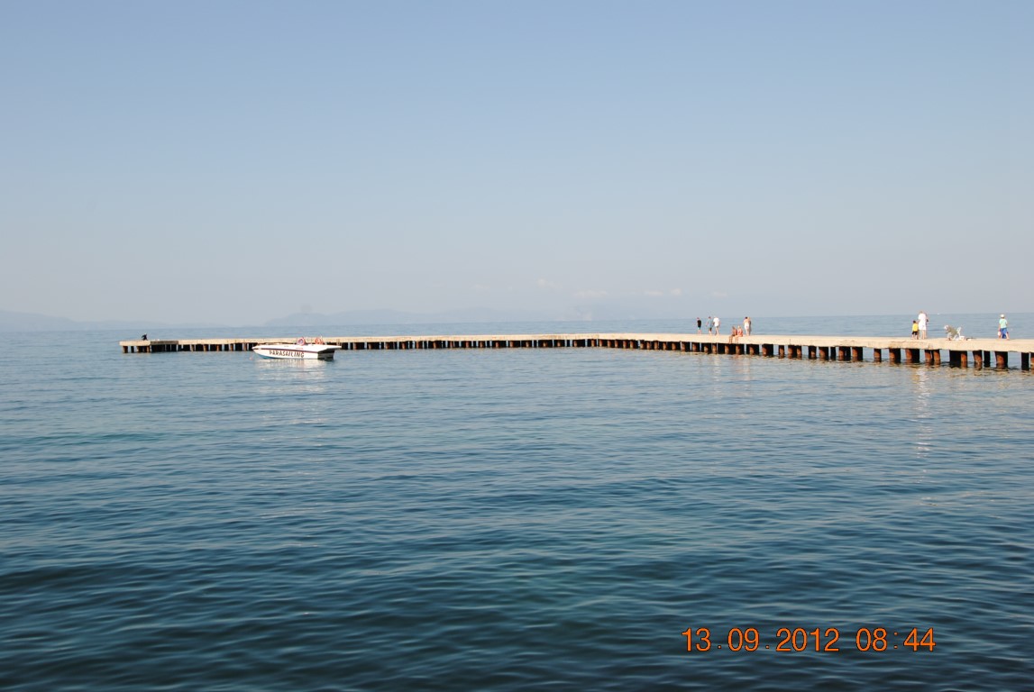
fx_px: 1035
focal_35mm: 36
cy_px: 346
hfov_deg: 53.1
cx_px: 517
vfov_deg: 37.0
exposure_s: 1/200
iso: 100
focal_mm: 24
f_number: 7.1
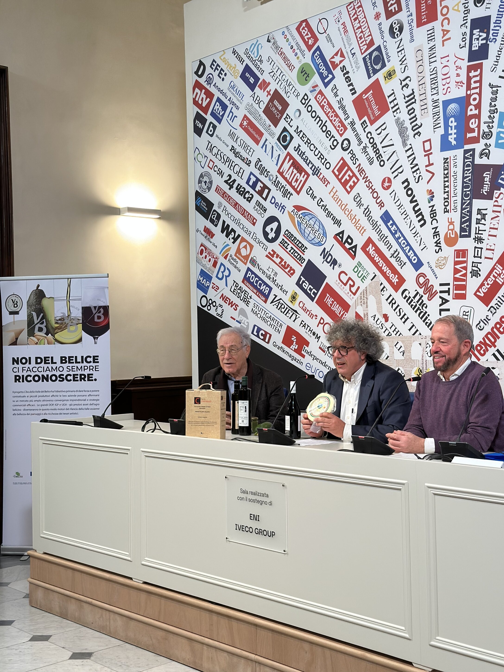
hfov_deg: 30.3
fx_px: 932
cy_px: 336
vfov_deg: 39.7
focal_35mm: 48
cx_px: 252
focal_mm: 6.86
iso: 125
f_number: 1.78
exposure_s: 1/100
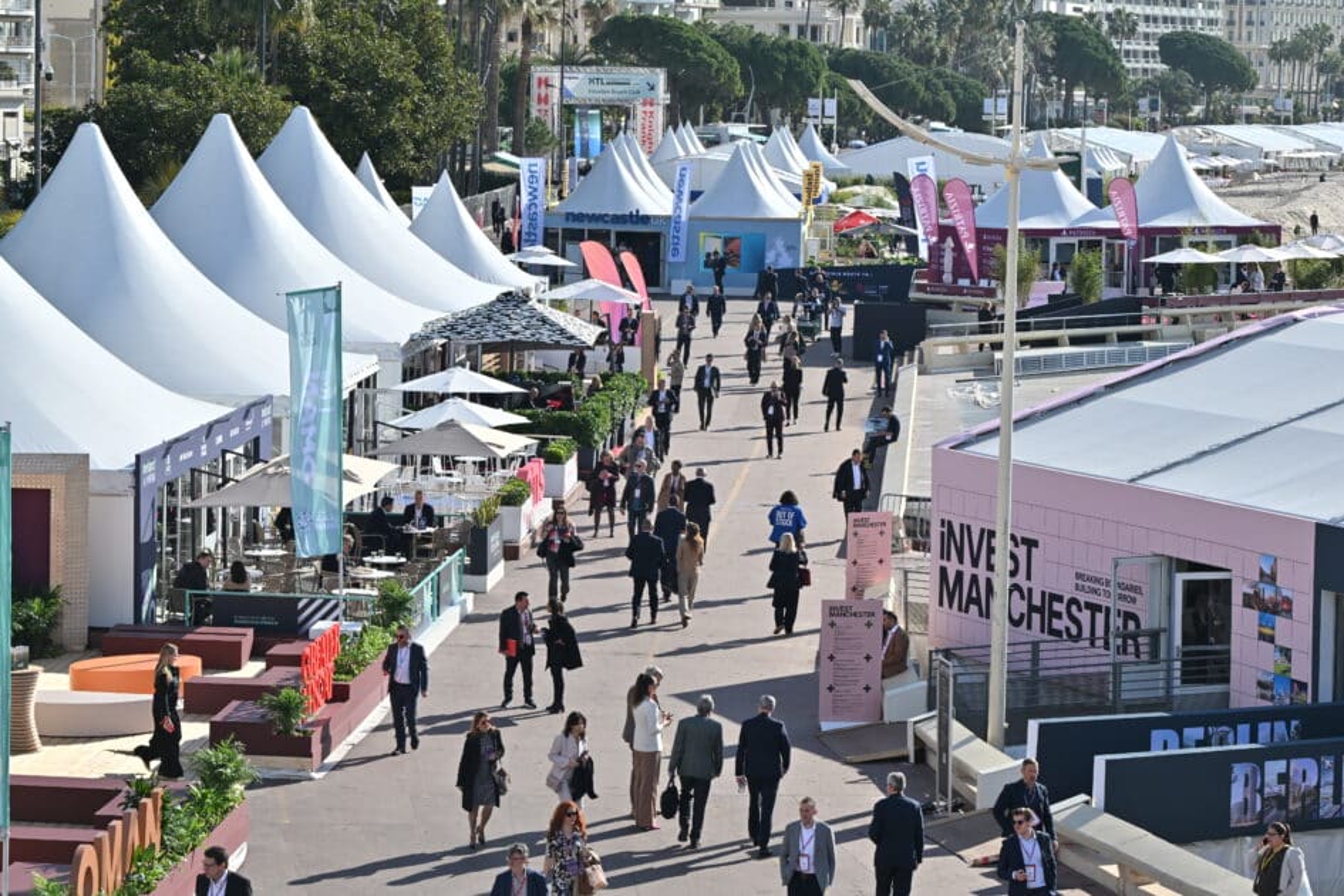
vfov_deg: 13.8
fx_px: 3696
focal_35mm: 99
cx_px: 672
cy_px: 448
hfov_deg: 20.6
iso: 200
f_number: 10
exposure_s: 1/500
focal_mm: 99
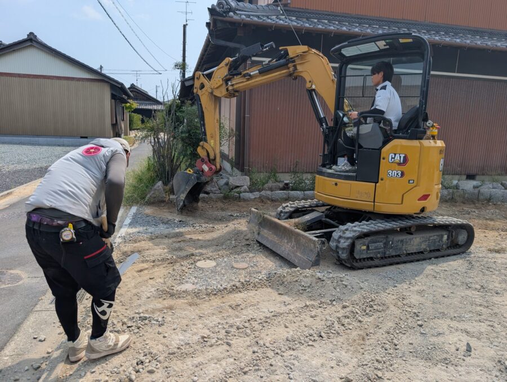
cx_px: 254
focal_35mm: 24
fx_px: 352
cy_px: 191
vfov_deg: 57.0
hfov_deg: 71.5
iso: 21
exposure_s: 1/1368
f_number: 1.68
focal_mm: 6.9
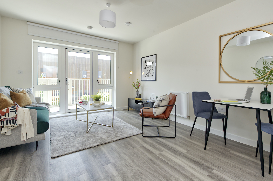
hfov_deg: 93.3
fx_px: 129
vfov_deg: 70.3
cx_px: 136
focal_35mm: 17
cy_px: 90
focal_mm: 17
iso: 200
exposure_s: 1/30
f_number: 8
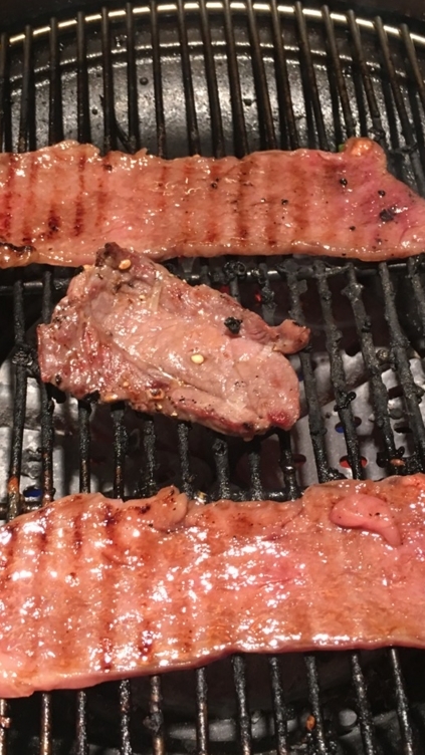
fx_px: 861
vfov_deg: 47.4
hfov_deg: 27.7
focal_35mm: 43
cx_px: 189
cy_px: 388
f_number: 2.2
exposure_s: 1/15
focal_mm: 4.15
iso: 64
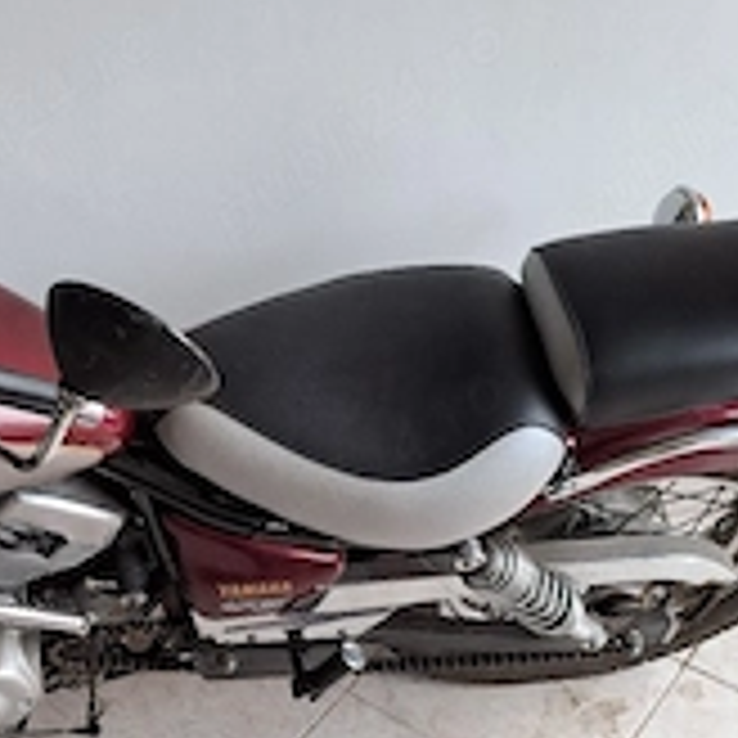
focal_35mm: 54
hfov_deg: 30.5
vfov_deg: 31.2
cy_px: 536
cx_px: 99
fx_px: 1303
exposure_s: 1/100
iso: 50
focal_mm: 4.65
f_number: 1.8
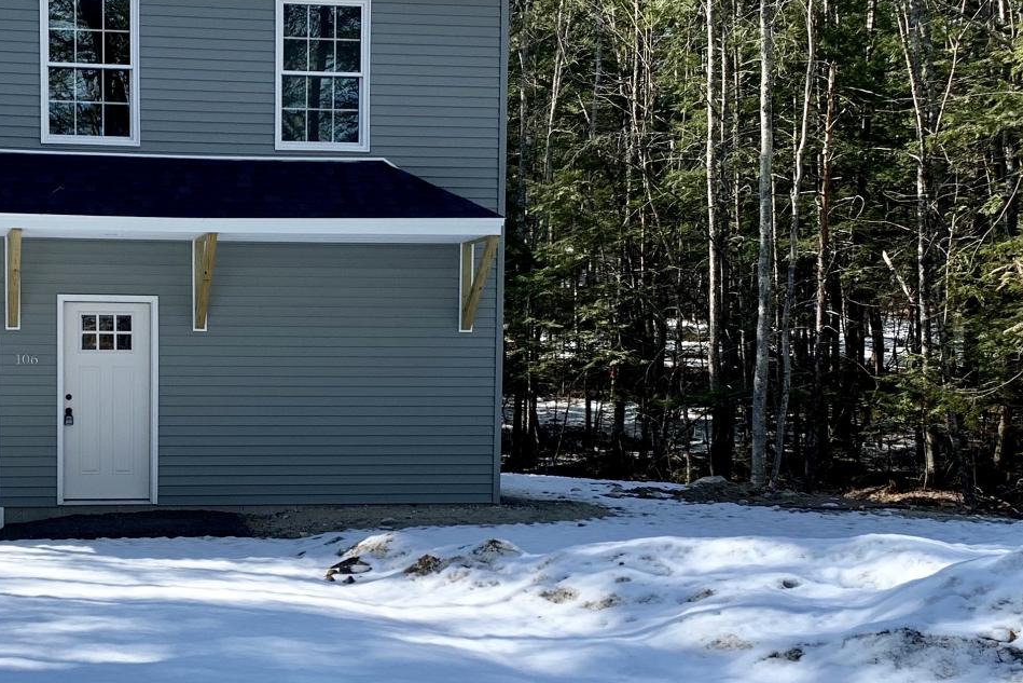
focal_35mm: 57
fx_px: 1620
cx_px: 235
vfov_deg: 23.6
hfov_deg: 34.2
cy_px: 484
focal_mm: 4.25
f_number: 1.8
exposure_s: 1/928
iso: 25
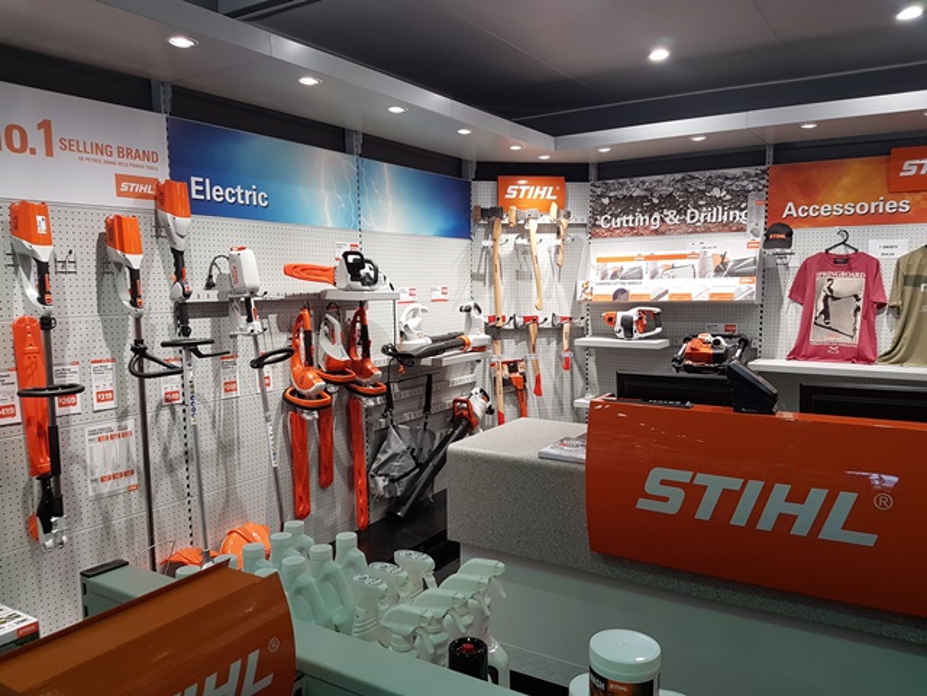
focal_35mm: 26
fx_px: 696
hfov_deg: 67.3
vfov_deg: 53.1
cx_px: 464
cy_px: 348
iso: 64
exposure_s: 1/50
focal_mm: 4.2
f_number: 1.7
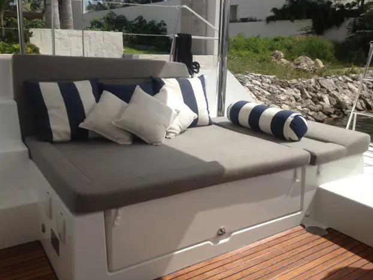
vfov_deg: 39.7
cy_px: 139
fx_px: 388
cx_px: 182
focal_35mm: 36
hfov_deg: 51.3
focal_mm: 4.28
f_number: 2.4
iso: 50
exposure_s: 1/3067
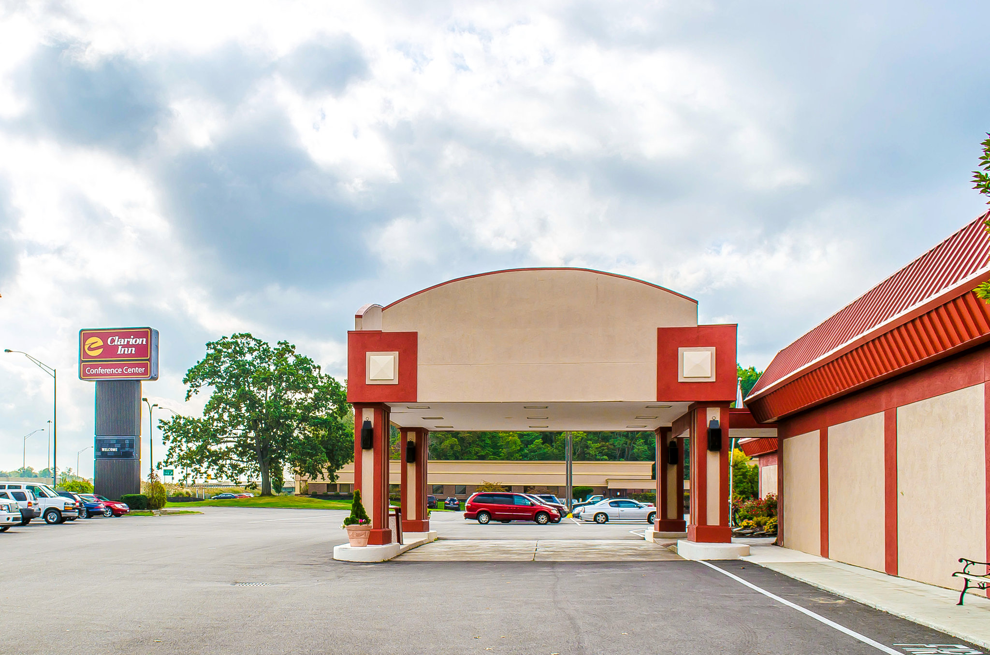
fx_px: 741
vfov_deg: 47.7
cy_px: 328
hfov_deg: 67.5
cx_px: 495
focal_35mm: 27
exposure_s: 1/320
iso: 100
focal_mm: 18
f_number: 9
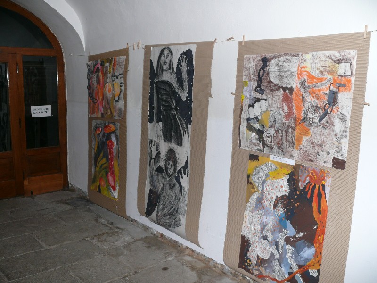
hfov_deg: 52.6
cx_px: 188
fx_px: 381
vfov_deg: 40.7
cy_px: 142
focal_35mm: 35
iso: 100
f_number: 2.8
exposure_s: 1/30
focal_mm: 7.5
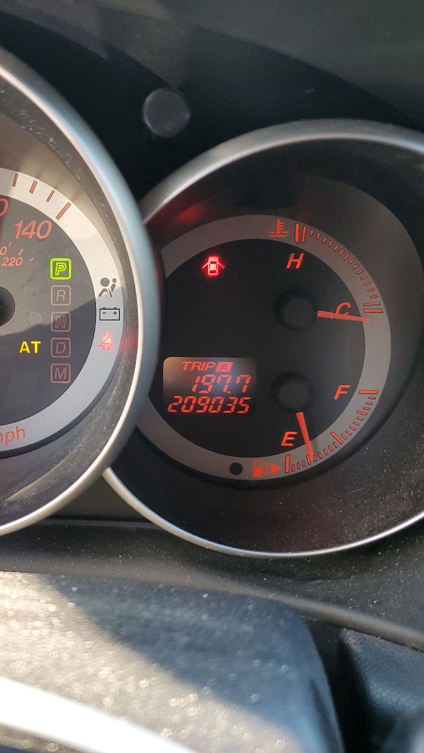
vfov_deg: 52.8
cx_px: 59
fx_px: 760
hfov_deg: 30.1
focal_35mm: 38
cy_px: 377
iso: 66
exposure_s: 1/120
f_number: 1.5
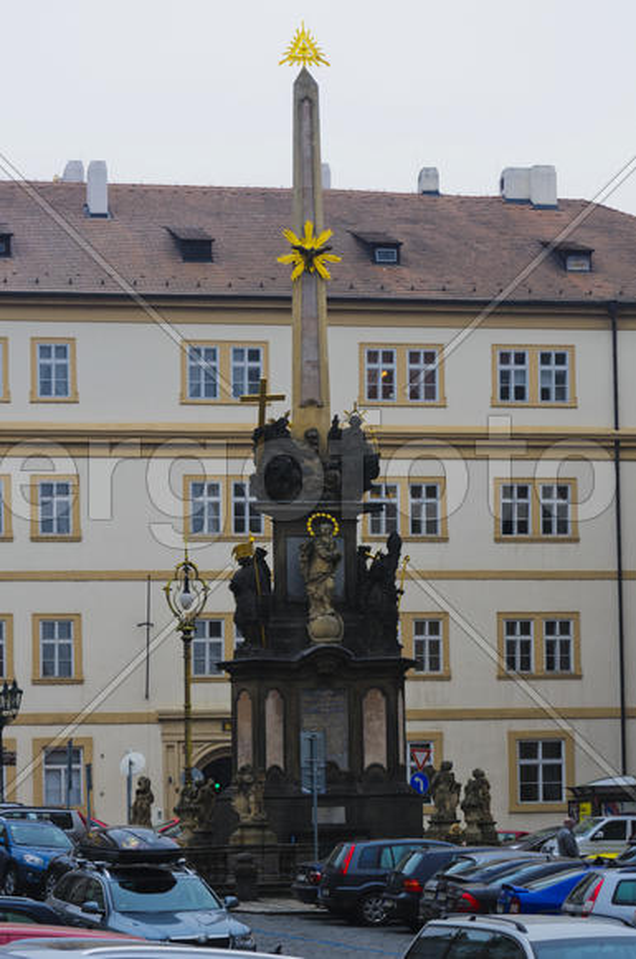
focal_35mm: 105
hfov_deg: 13.0
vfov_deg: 19.5
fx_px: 2791
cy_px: 480
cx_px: 318
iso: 100
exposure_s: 1/90
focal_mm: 70
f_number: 6.7
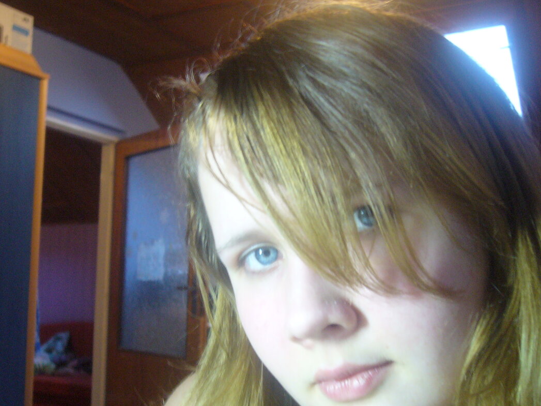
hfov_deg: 40.4
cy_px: 215
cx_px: 252
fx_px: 734
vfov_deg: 30.9
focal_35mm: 47
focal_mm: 6.8
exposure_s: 1/8
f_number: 3.1
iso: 200
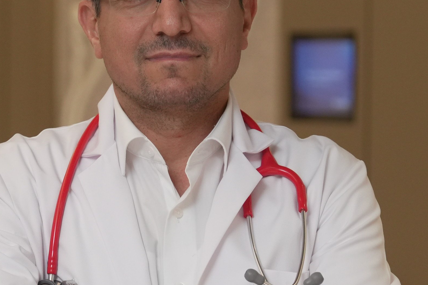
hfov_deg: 7.4
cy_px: 197
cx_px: 184
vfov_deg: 5.0
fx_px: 3293
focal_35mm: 277
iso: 1000
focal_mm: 70
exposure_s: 1/100
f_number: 2.8
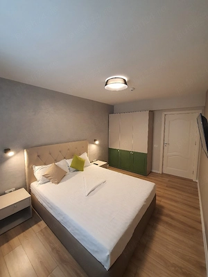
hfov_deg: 89.9
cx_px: 104
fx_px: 104
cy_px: 138
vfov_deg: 106.2
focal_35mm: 13
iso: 200
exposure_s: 1/50
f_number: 2.2
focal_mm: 1.8
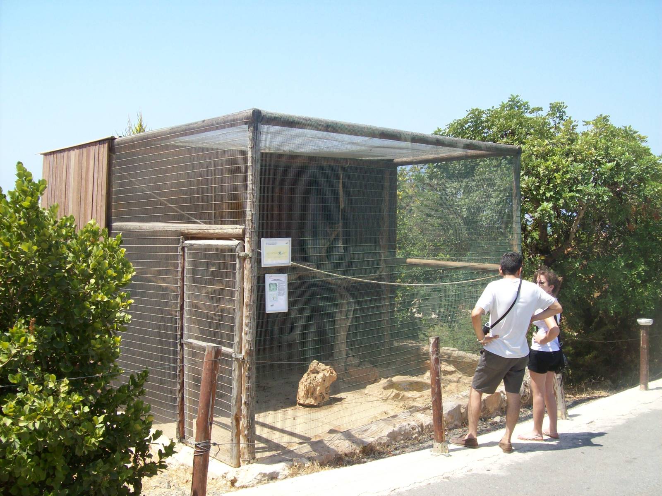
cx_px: 331
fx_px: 688
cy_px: 248
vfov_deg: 39.6
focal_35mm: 36
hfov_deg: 51.4
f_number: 4.8
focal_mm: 6
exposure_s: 1/285
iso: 80
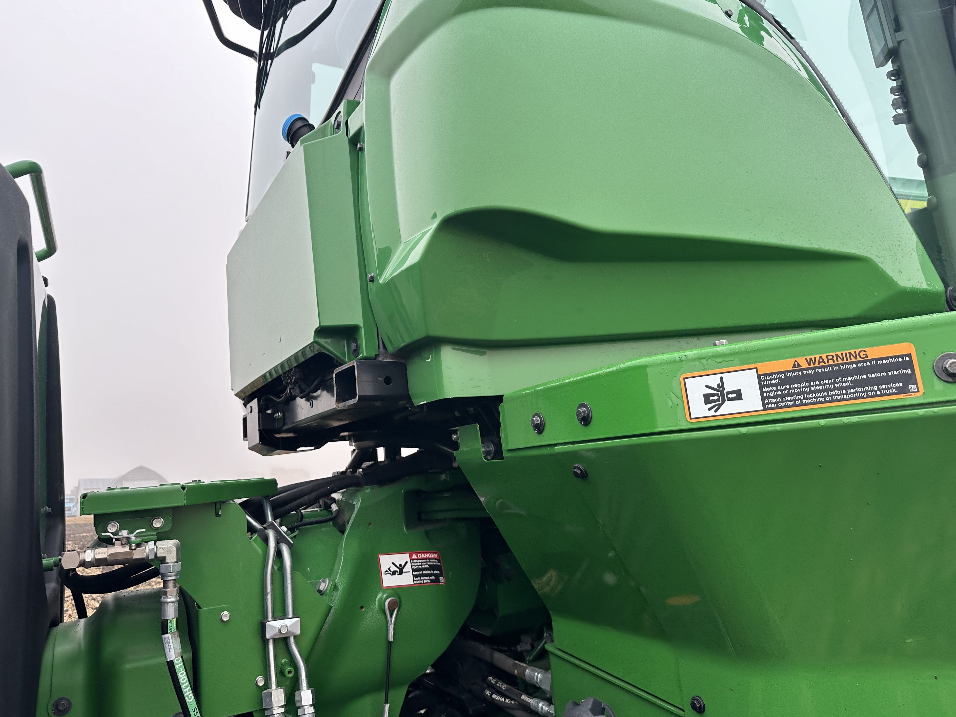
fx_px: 690
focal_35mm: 25
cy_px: 359
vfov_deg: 54.9
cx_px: 460
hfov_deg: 69.4
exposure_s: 1/212
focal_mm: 6.86
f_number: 1.78
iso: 64
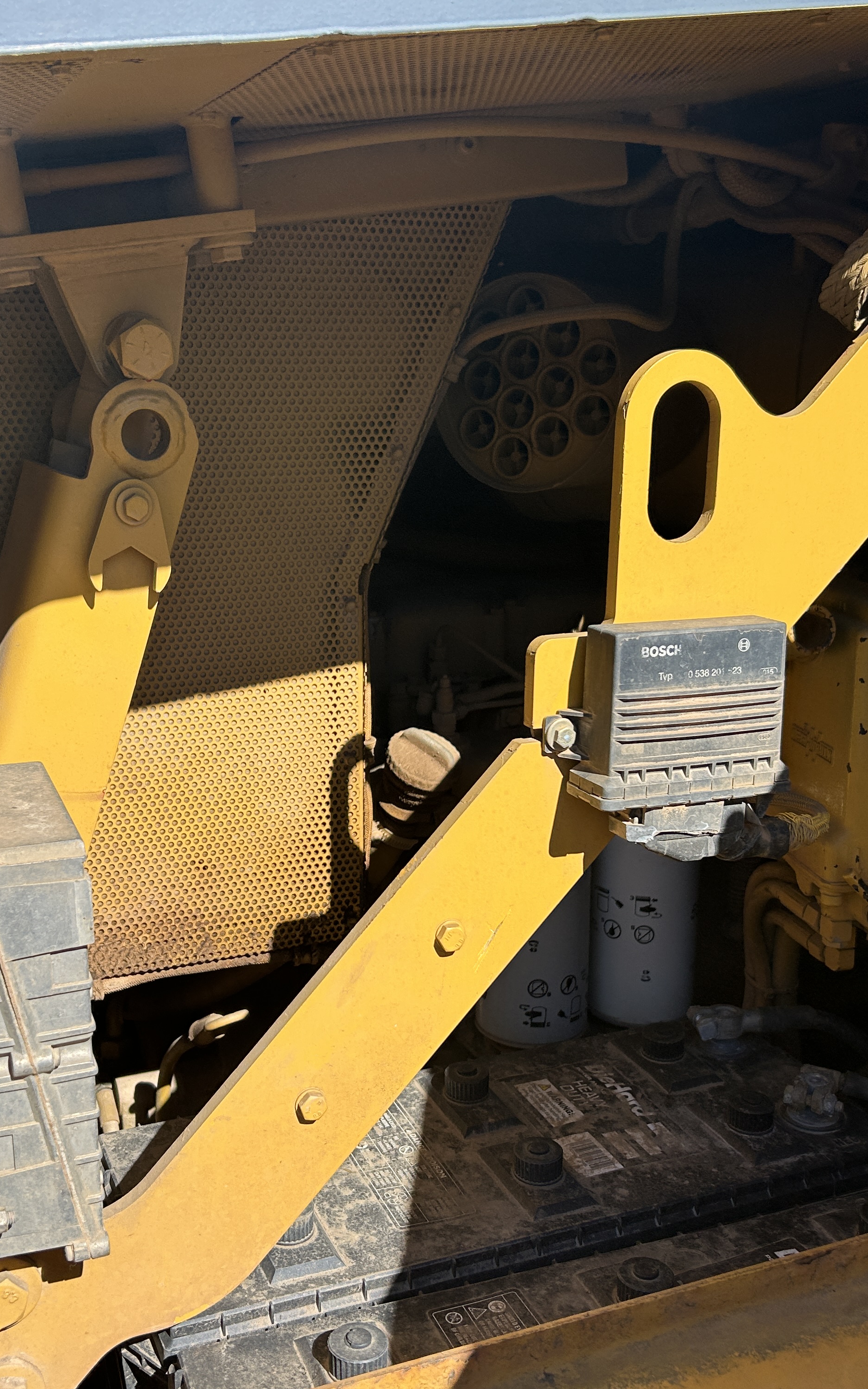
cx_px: 370
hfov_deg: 34.4
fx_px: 1400
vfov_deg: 52.7
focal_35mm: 37
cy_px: 695
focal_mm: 5.7
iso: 50
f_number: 1.5
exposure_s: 1/3165
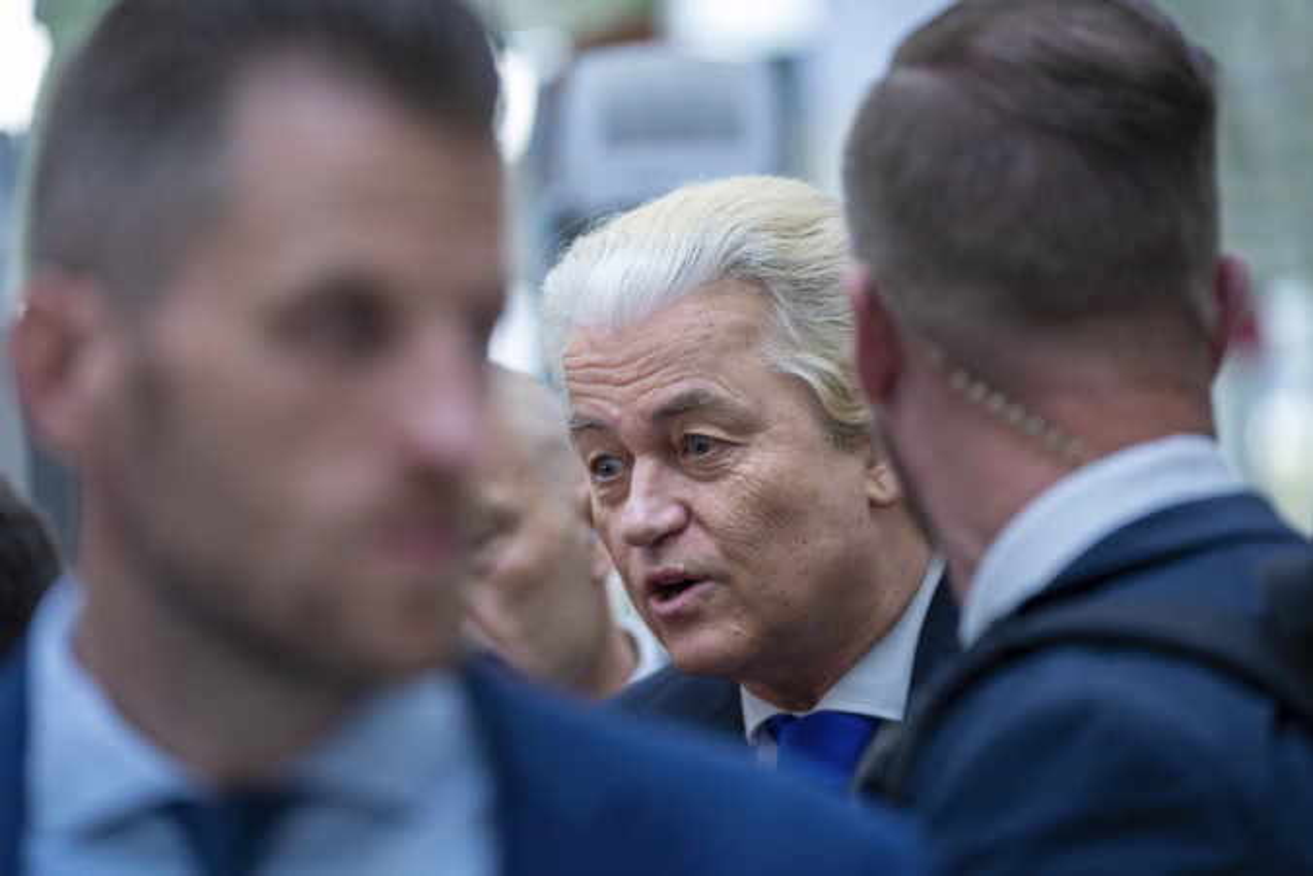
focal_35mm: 137
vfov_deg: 10.0
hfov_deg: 15.0
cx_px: 656
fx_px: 4997
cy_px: 438
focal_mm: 137
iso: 500
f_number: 2.8
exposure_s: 1/320
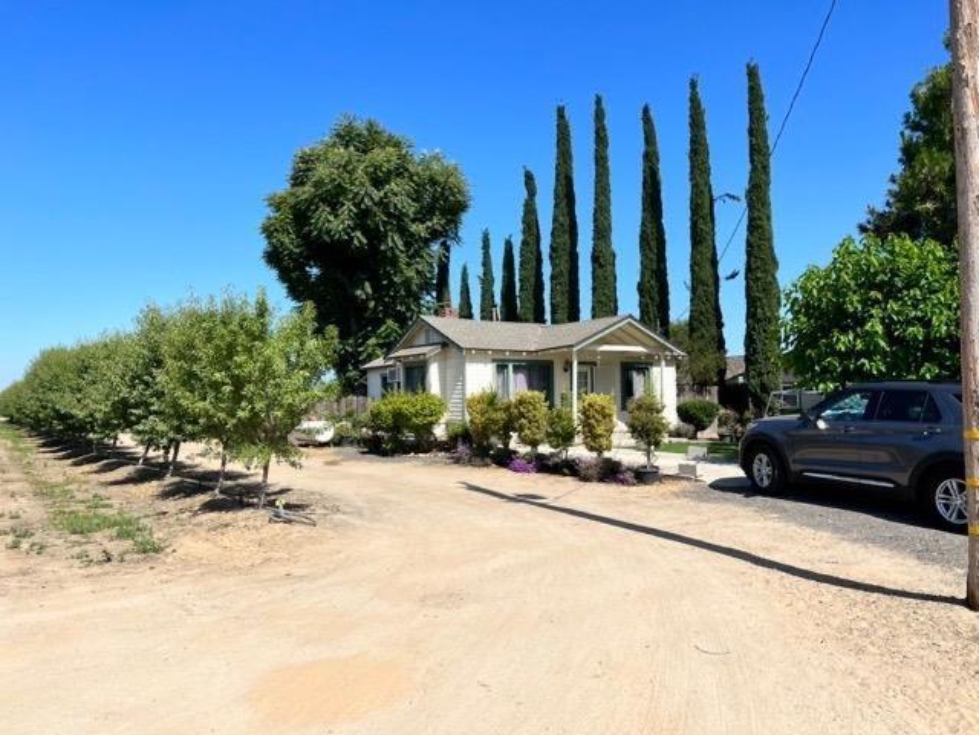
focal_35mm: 26
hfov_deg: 67.3
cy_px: 368
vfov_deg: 53.1
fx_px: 735
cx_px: 490
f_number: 1.5
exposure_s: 1/4630
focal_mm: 5.7
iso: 50
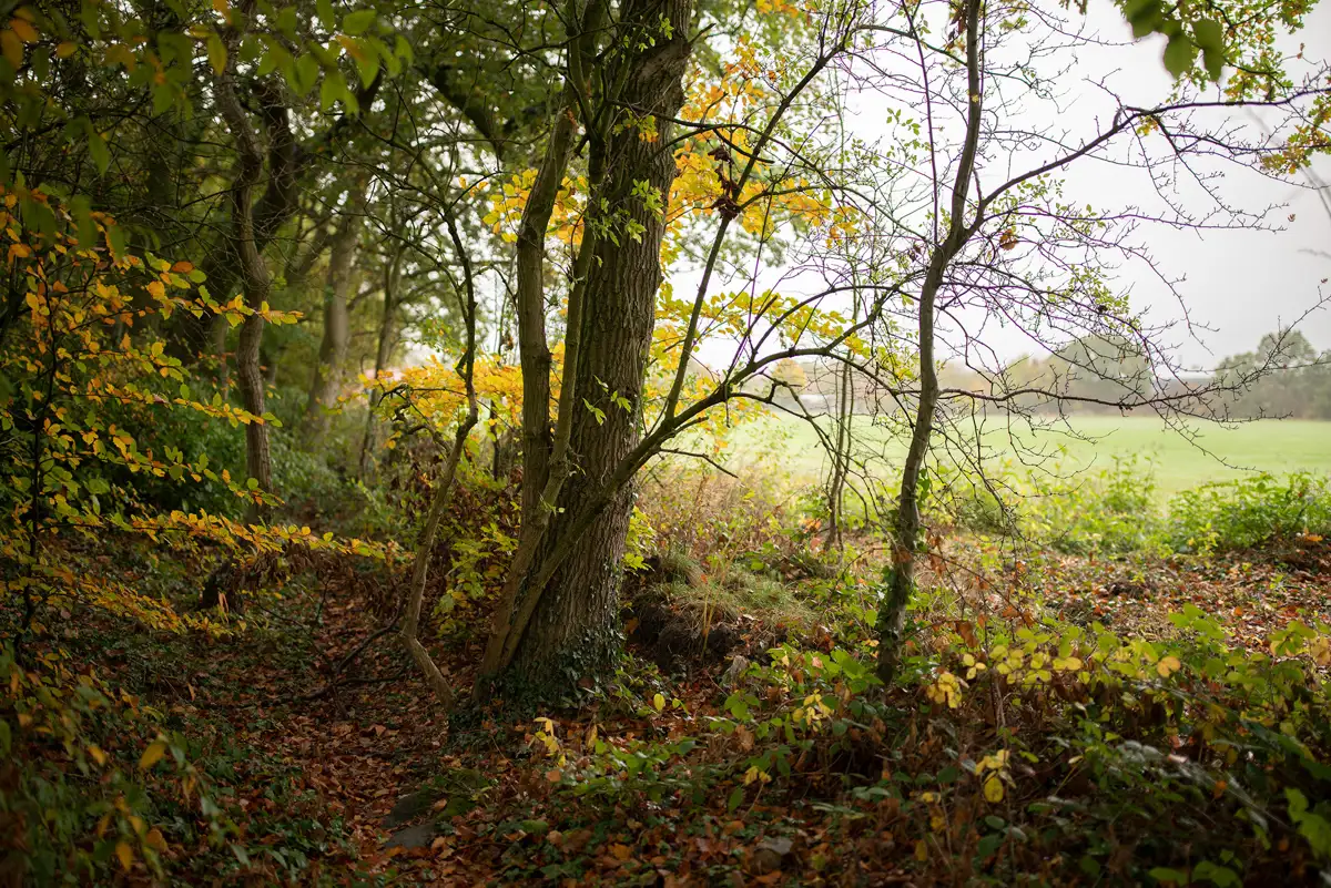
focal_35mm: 35
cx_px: 666
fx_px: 1294
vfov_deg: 37.9
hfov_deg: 54.4
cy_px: 444
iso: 250
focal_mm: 35
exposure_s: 1/250
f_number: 1.4
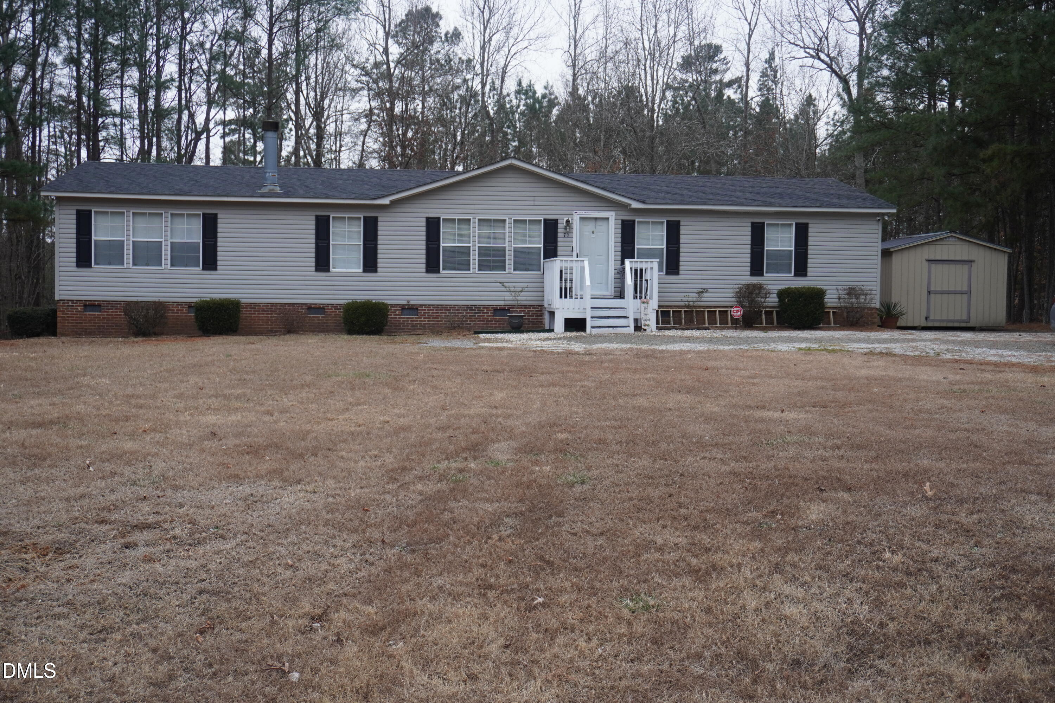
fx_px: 1143
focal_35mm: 39
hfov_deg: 49.6
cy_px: 352
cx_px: 528
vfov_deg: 34.2
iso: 250
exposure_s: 1/160
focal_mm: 26
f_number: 4.5
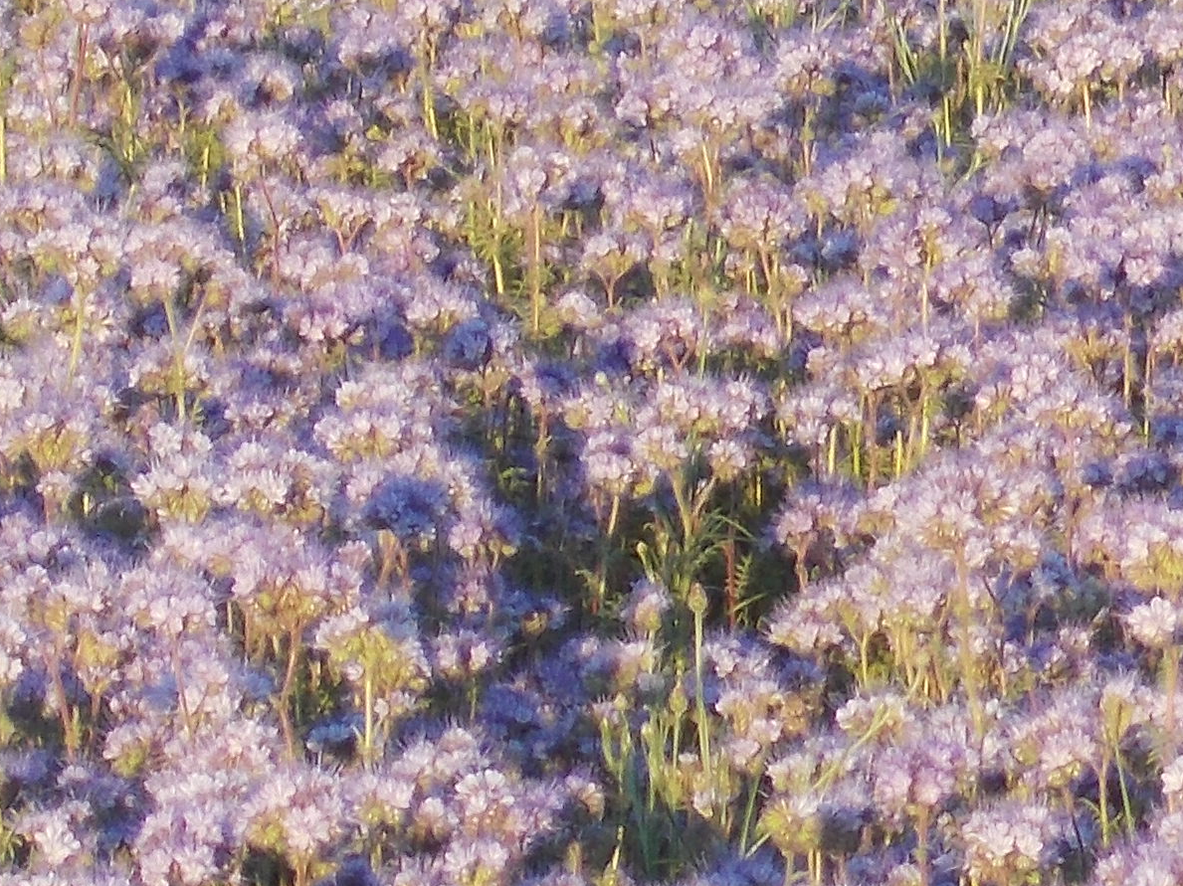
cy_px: 61
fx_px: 17219
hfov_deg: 3.9
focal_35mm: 504
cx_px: 1513
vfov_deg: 2.9
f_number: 6.5
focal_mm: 23
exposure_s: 1/80
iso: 80
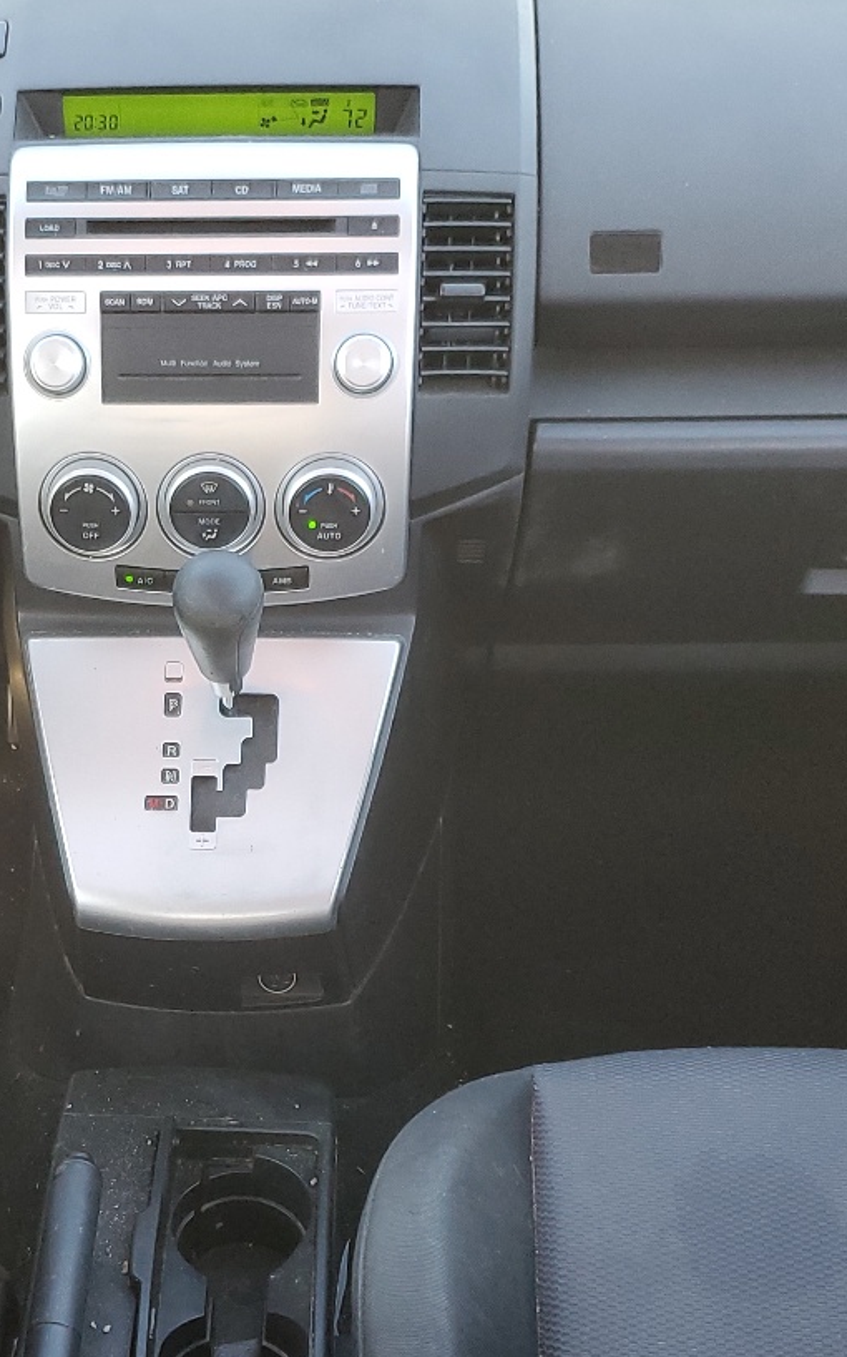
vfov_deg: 37.2
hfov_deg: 23.7
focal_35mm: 54
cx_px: 203
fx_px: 1996
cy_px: 900
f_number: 1.5
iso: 93
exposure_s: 1/120
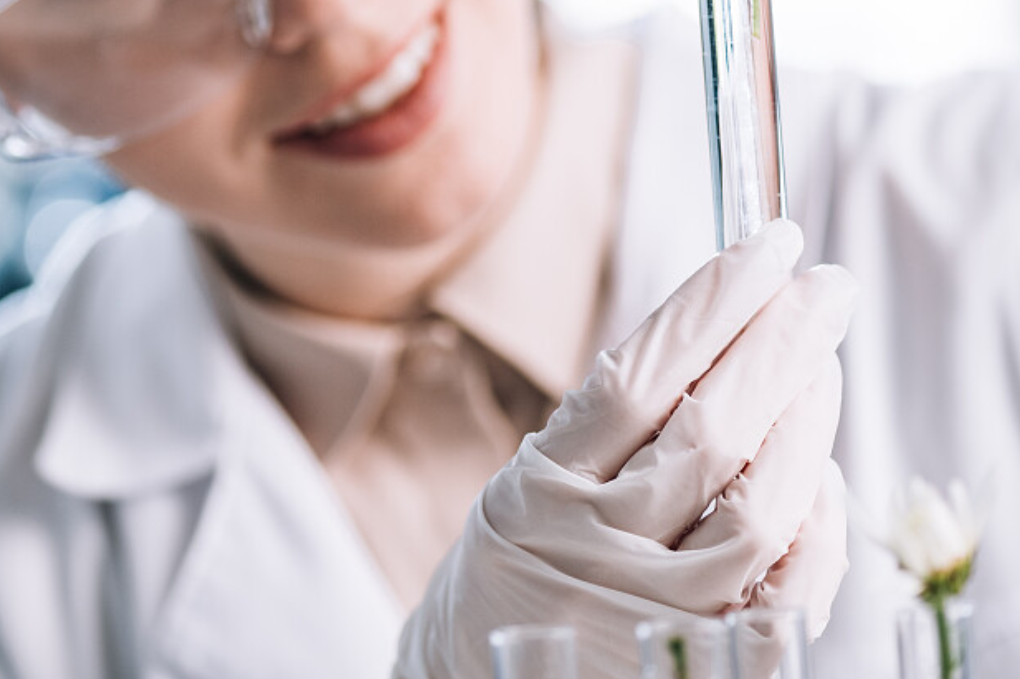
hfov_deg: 9.4
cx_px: 327
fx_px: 6175
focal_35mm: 218
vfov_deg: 6.3
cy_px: 157
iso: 160
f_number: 3.5
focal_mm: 105
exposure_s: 1/200
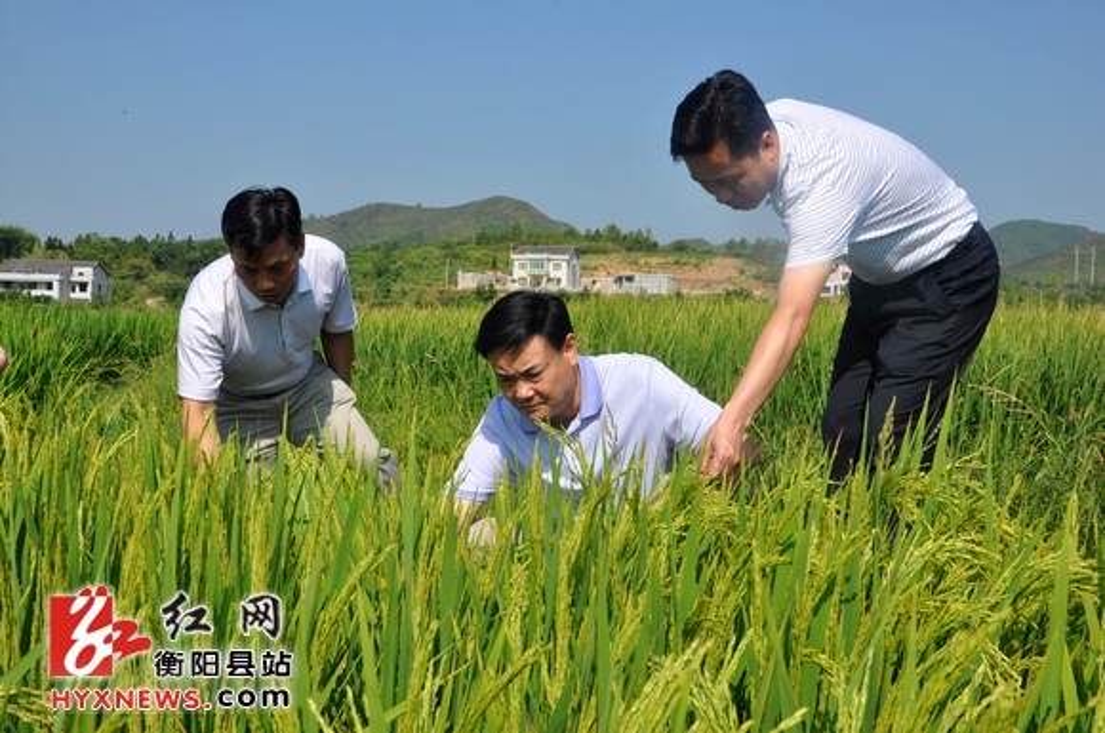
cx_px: 552
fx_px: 1195
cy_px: 366
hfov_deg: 49.6
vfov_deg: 34.1
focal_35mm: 39
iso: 200
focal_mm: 26
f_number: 14
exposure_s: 1/200
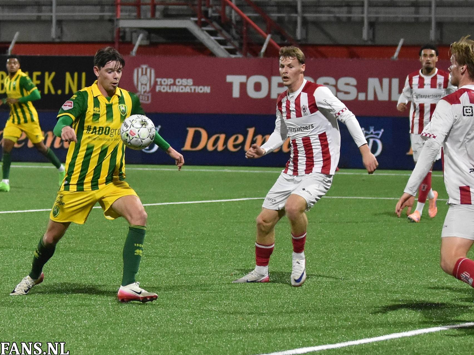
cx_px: 209
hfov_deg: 17.3
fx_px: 1561
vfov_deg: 13.0
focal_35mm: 114
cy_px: 178
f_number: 2.8
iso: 2000
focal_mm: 70
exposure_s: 1/640
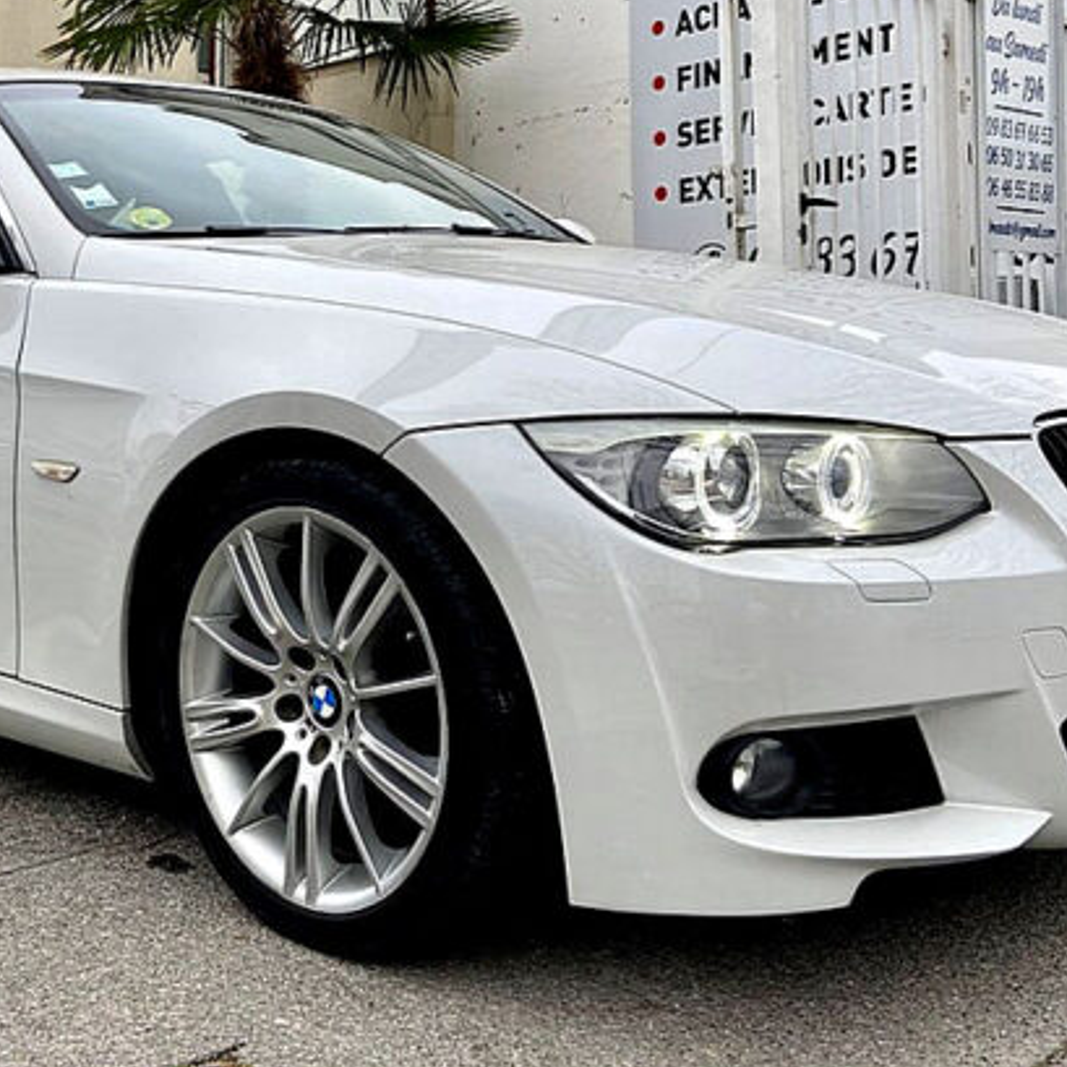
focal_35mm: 45
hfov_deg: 37.3
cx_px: 407
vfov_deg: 37.3
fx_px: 1569
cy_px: 407
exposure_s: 1/251
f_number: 1.8
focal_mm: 4.25
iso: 32
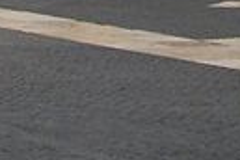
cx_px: 160
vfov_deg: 4.5
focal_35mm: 290
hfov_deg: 7.1
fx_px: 1933
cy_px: -357
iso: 50
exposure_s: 1/125
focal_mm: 5.8
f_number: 4.3
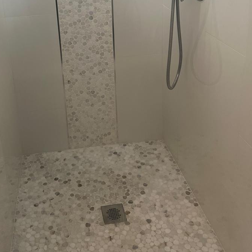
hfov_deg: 40.4
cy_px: 36
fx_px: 338
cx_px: 85
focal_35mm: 41
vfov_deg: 38.7
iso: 80
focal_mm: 5.7
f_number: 1.5
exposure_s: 1/120
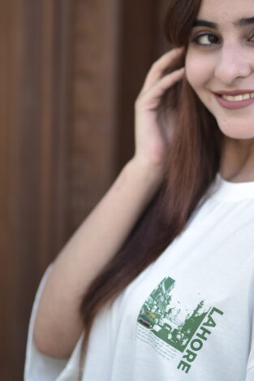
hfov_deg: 8.4
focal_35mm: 163
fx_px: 1724
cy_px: 124
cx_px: 198
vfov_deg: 12.6
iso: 160
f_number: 1.8
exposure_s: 1/500
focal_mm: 85
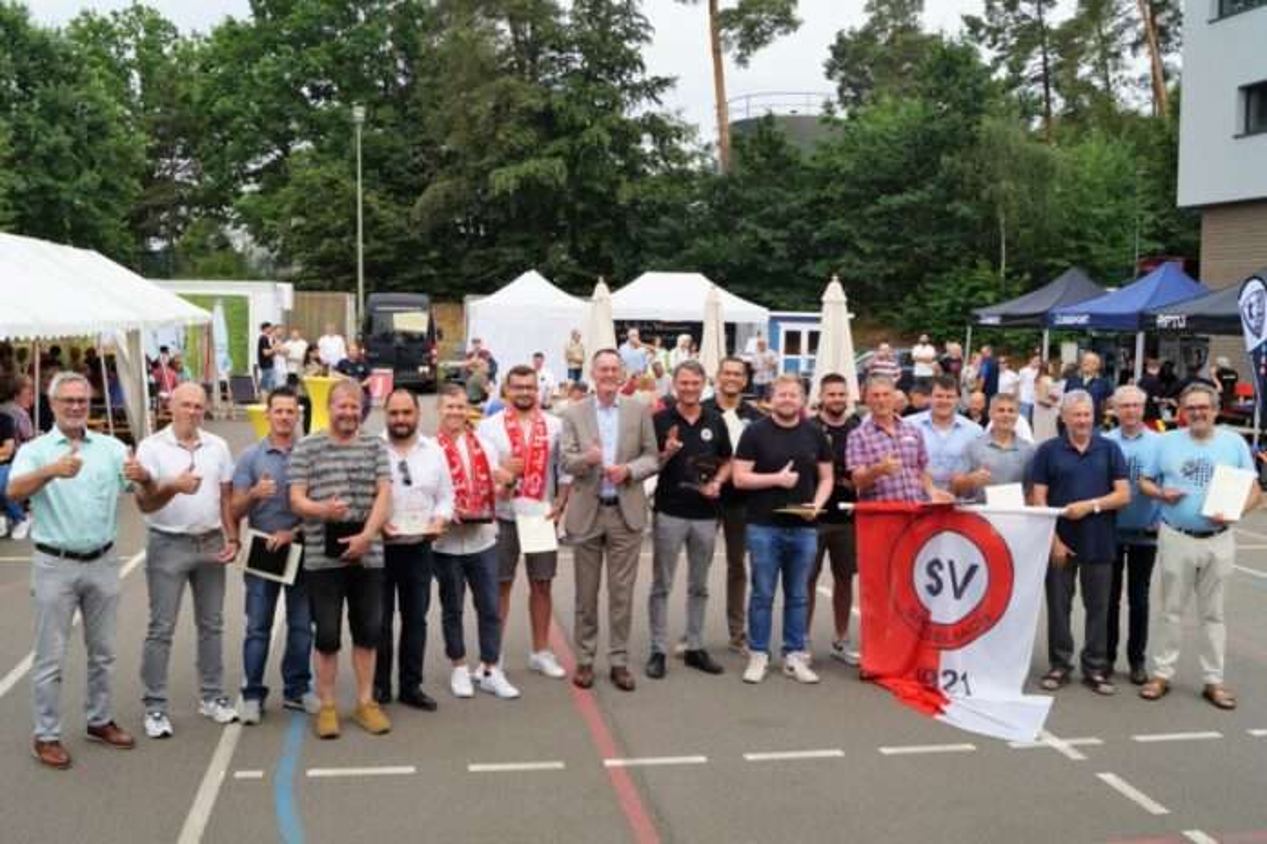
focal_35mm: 33
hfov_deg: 57.2
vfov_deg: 40.0
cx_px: 634
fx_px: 1161
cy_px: 422
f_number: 6.3
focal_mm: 22
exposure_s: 1/100
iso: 100
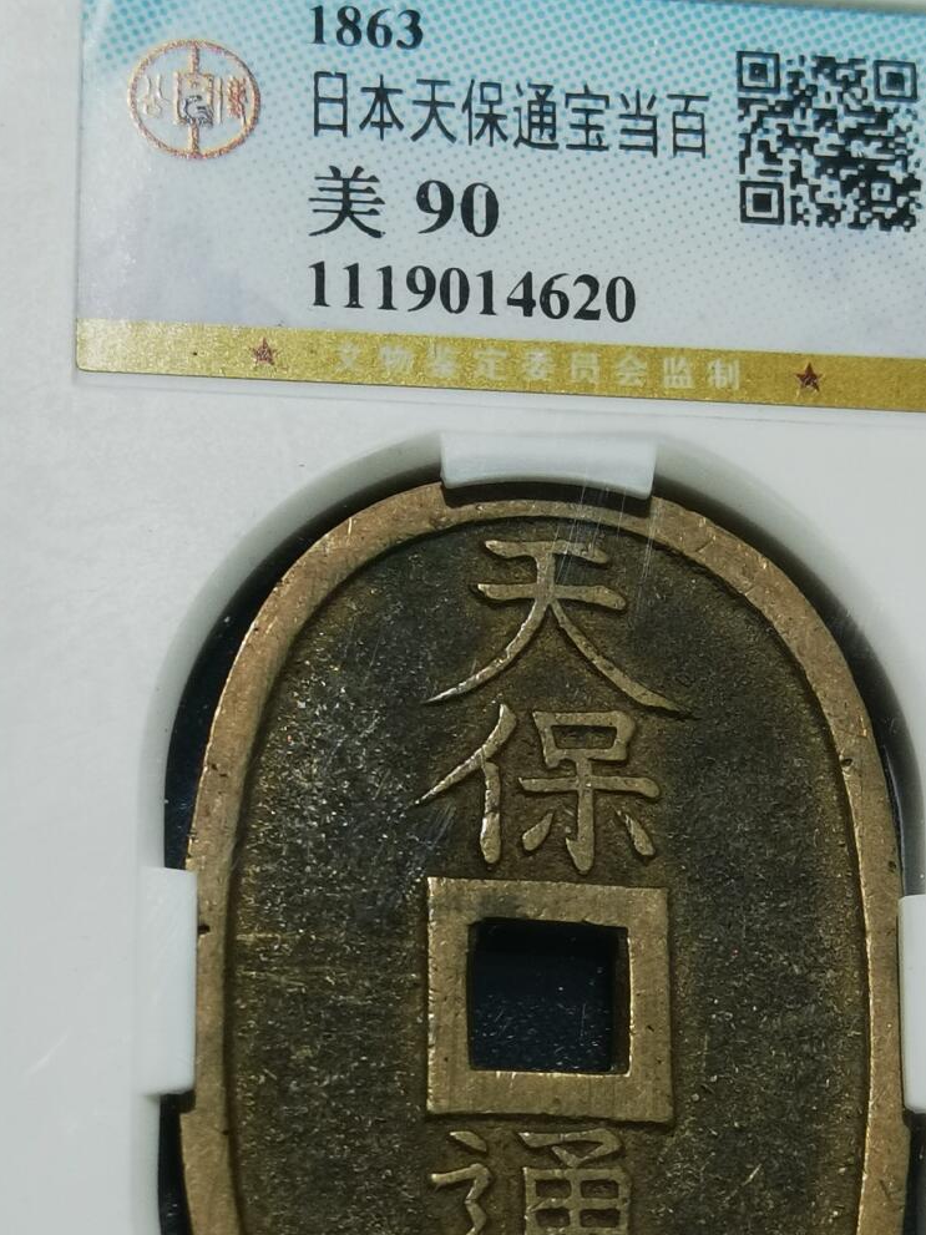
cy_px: 801
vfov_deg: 18.0
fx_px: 3889
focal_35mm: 109
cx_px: 490
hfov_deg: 13.6
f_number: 1.9
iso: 80
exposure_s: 1/100
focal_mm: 6.67
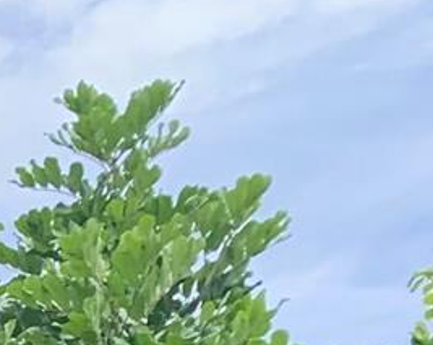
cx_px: -1176
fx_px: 2496
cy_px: 1155
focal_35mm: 195
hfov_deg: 7.6
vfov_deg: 6.9
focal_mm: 4.25
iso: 25
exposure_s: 1/962
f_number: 1.8
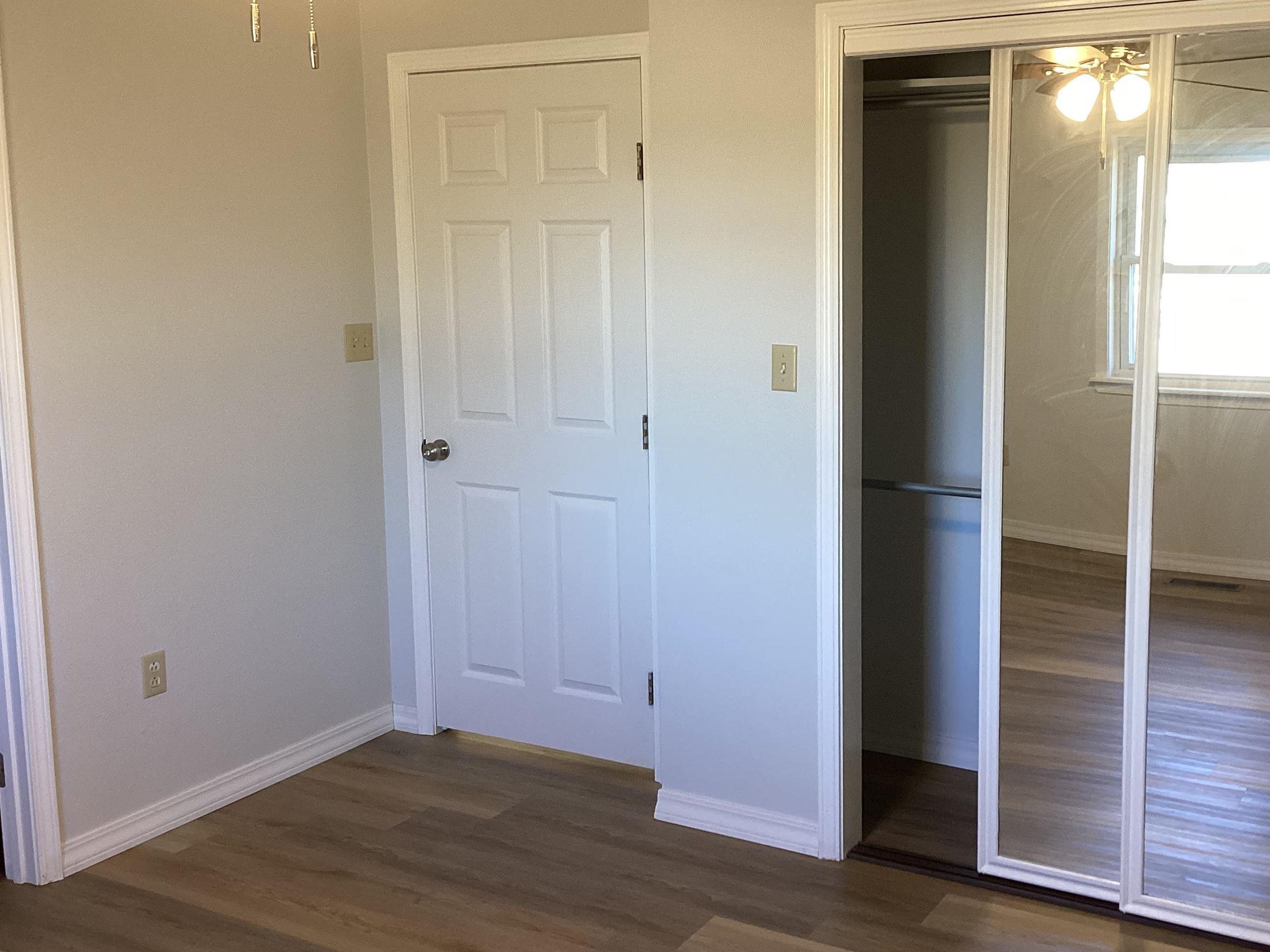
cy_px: 407
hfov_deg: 47.7
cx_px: 728
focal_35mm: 39
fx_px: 1431
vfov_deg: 36.7
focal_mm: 3.3
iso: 125
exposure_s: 1/60
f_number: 2.4
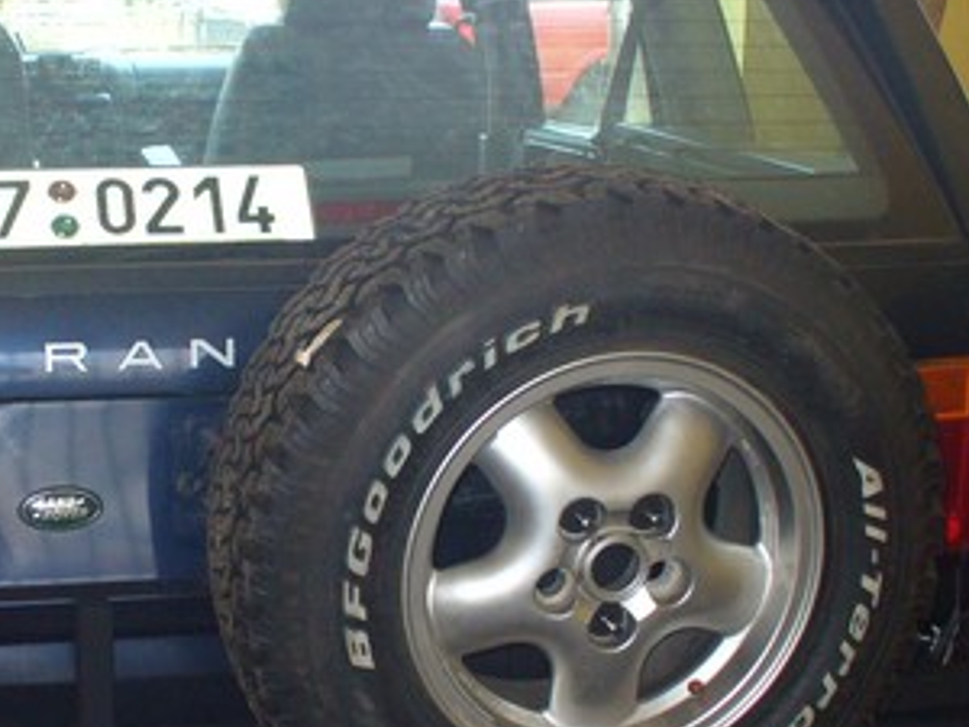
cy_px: 414
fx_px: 2211
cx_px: 297
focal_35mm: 79
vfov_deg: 18.7
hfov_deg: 24.6
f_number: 2.8
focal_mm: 6.1
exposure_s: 1/60
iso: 150
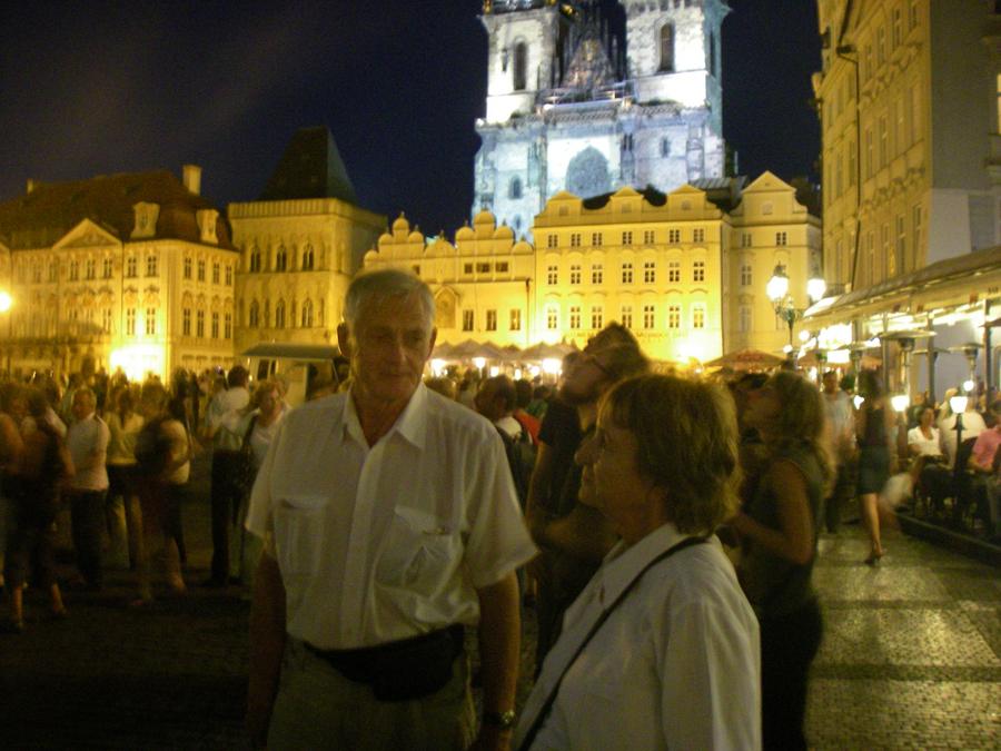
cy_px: 376
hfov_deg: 49.0
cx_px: 500
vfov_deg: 37.7
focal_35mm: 38
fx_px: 1099
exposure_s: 1/2.5
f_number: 3.3
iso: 400
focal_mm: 6.3
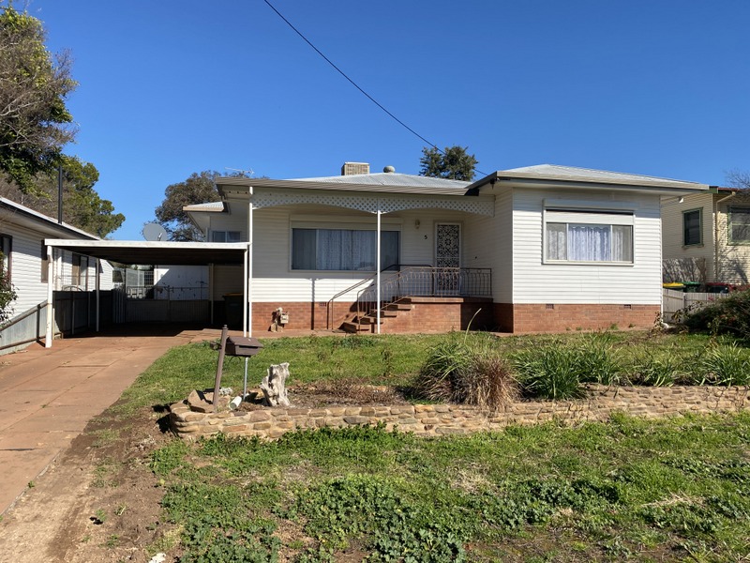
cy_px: 282
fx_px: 563
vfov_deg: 53.1
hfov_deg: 67.3
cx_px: 375
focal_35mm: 26
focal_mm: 4.25
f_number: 1.8
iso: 32
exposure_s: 1/2688
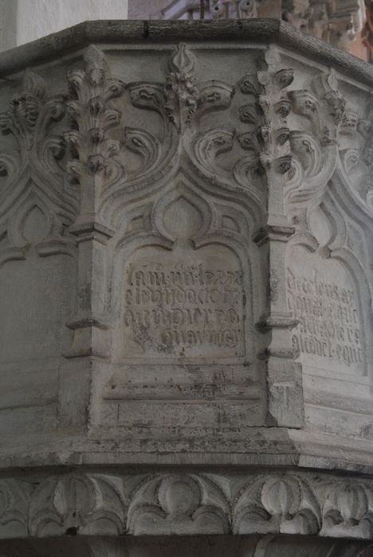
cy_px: 278
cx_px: 186
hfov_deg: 20.2
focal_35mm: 68
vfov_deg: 29.8
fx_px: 1047
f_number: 6.3
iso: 400
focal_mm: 45
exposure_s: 1
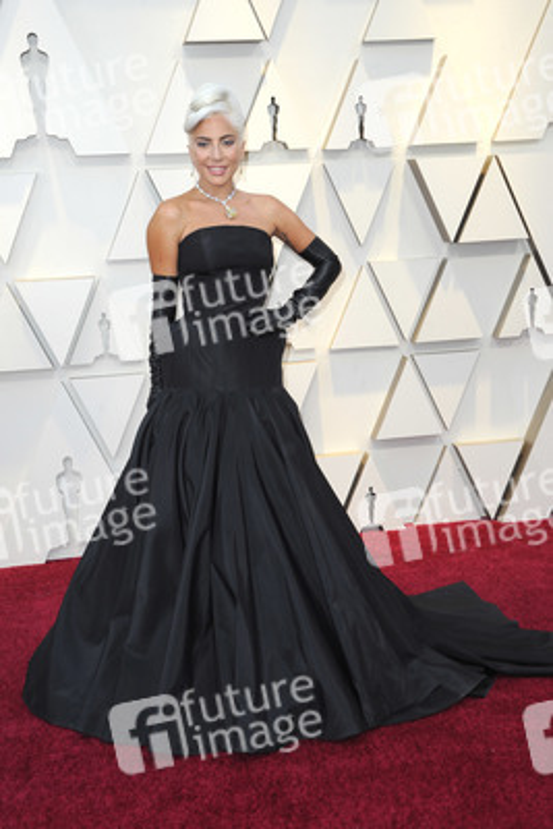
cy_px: 414
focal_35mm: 48
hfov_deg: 28.1
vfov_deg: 41.1
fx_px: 1105
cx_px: 276
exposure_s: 1/250
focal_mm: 48
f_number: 7.1
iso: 1000
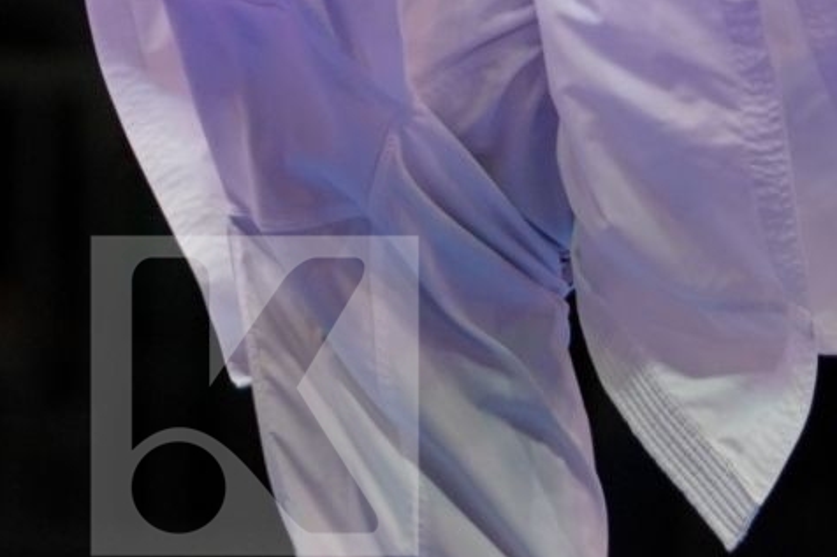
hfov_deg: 2.4
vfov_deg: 1.6
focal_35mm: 855
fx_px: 19871
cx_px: 255
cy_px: -228
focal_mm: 151
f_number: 2.8
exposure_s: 1/1000
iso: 500
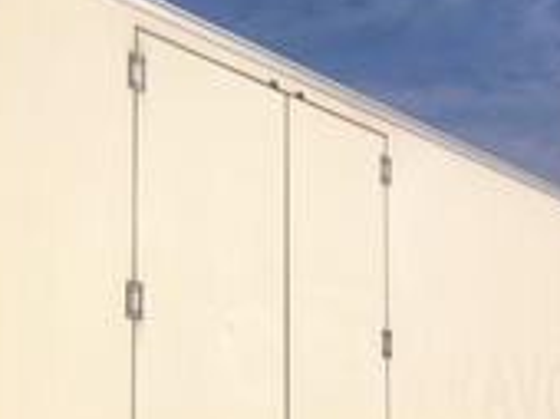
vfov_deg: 22.2
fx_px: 1034
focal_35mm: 64
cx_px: 114
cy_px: 394
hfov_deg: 29.6
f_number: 2.2
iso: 25
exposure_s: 1/1972
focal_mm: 4.15
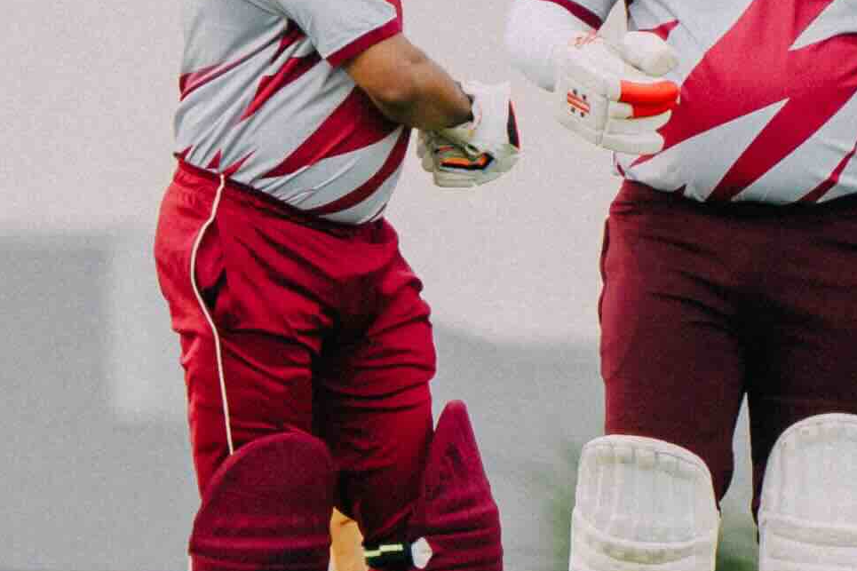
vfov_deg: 0.6
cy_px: 201
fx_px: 56096
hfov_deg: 0.9
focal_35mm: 2357
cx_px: 404
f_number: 6.3
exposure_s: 1/1000
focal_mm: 379
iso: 500
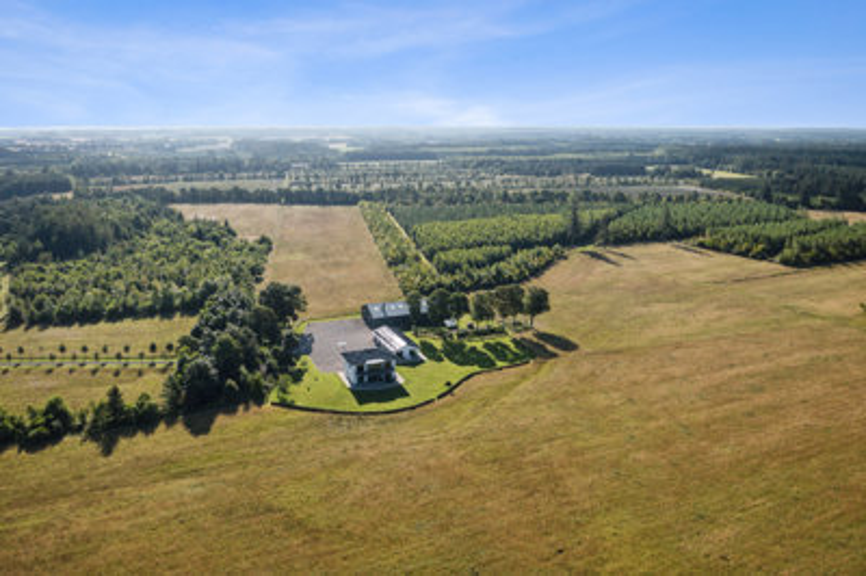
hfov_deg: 65.5
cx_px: 433
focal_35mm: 28
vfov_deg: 46.3
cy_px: 288
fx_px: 673
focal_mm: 10.26
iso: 100
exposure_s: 1/2000
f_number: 8
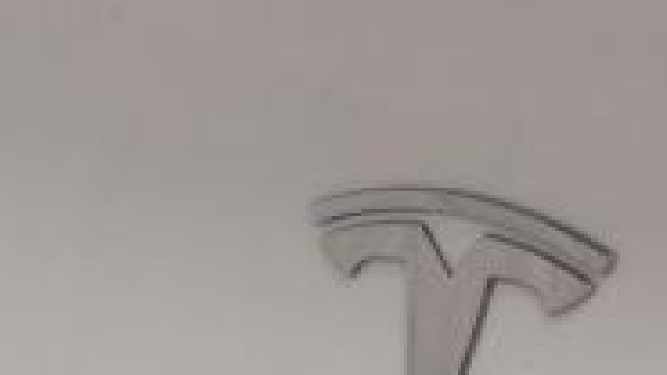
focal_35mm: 169
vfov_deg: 7.2
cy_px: 306
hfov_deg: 12.5
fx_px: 2989
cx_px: -58
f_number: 2.8
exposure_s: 1/30
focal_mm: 6.6
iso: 40
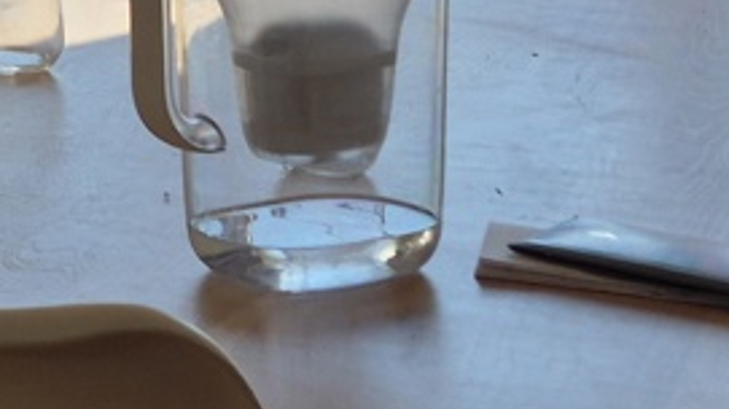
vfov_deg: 7.7
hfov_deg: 12.6
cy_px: -549
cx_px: -775
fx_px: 2859
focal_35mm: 148
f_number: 1.8
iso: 25
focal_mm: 5.4
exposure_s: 1/1268
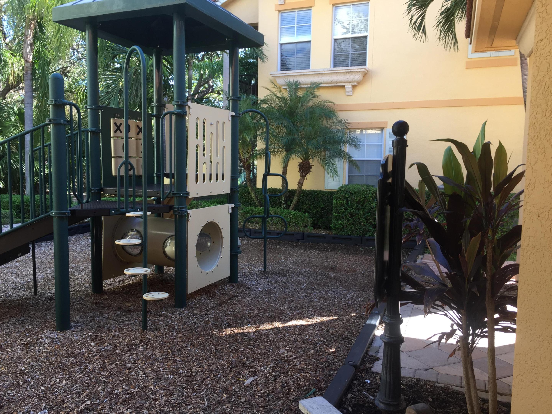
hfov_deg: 61.7
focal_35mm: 29
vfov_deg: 48.2
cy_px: 207
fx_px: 462
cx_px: 276
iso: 32
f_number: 2.2
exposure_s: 1/120
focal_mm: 4.15
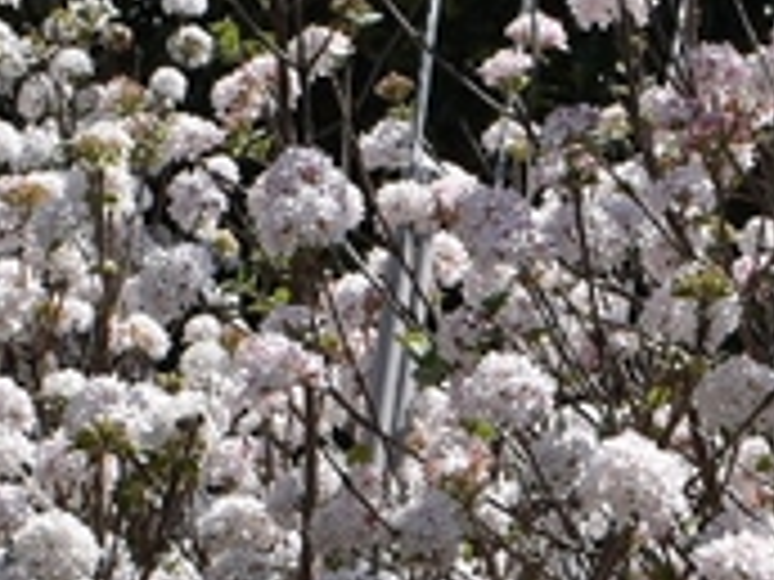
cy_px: 1045
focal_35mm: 155
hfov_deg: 12.6
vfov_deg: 9.1
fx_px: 3466
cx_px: 734
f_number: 8
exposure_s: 1/250
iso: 100
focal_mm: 18
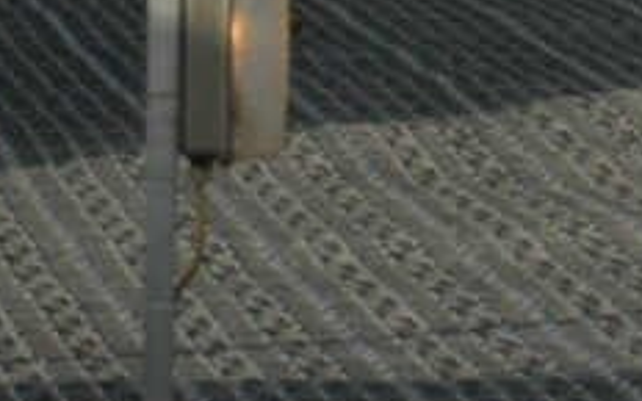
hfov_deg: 3.8
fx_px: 9676
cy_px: -668
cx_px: 169
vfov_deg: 2.4
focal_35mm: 553
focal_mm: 70
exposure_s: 1/250
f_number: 9
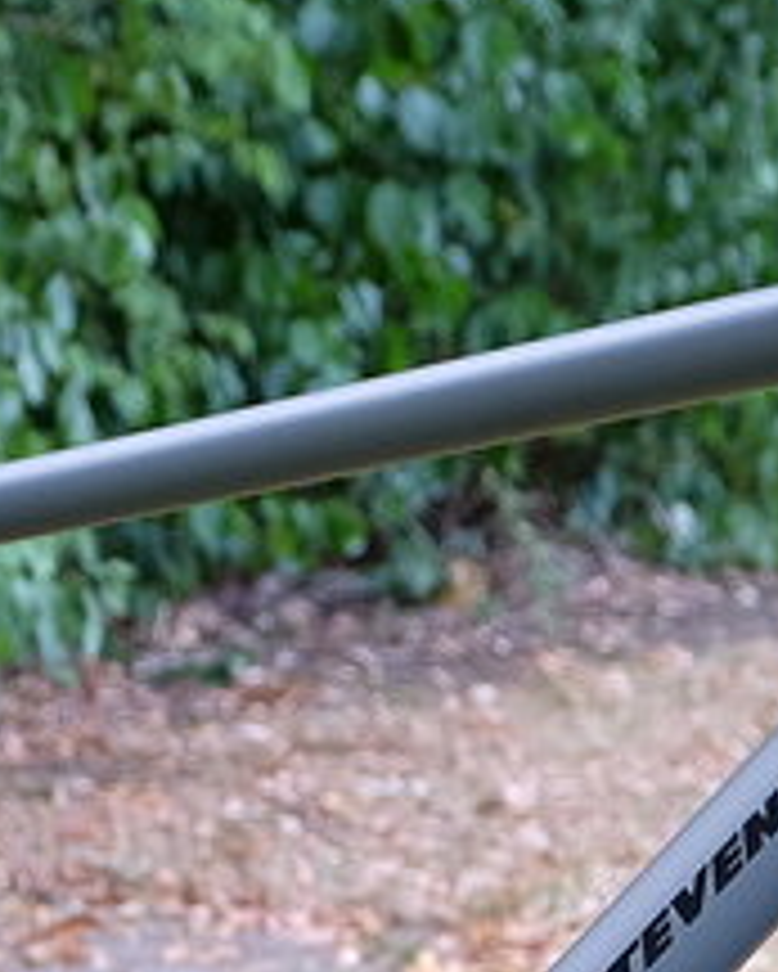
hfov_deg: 5.5
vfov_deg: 6.8
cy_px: 1228
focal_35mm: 281
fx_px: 8082
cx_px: 297
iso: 400
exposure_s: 1/60
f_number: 4
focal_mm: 35.8
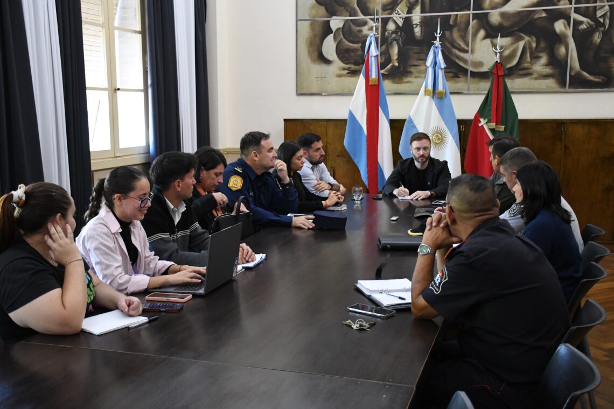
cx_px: 307
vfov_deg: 33.4
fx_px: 682
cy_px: 204
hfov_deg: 48.5
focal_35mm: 40
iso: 4000
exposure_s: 1/80
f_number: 4
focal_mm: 27
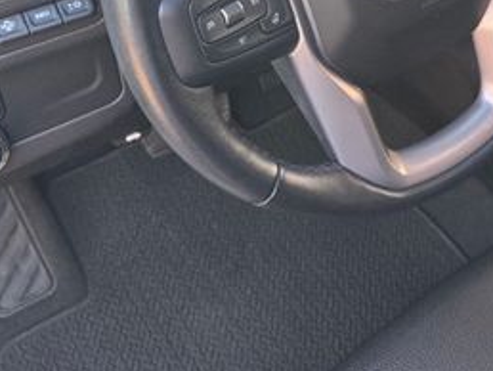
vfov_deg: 23.9
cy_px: -50
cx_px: 439
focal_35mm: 57
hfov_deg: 32.2
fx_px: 813
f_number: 1.8
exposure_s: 1/120
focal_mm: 5.4
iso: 160
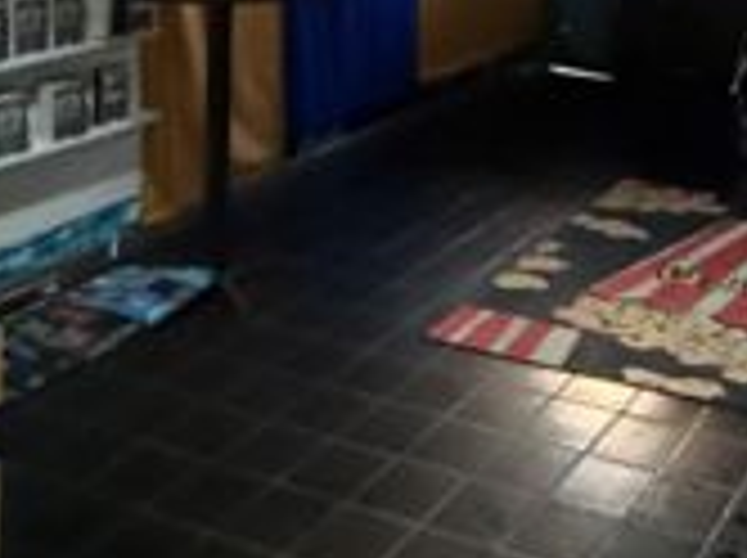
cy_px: -112
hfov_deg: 33.4
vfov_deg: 24.4
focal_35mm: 54
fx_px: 1164
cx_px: 693
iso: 2000
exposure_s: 1/30
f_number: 2.2
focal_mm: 2.22
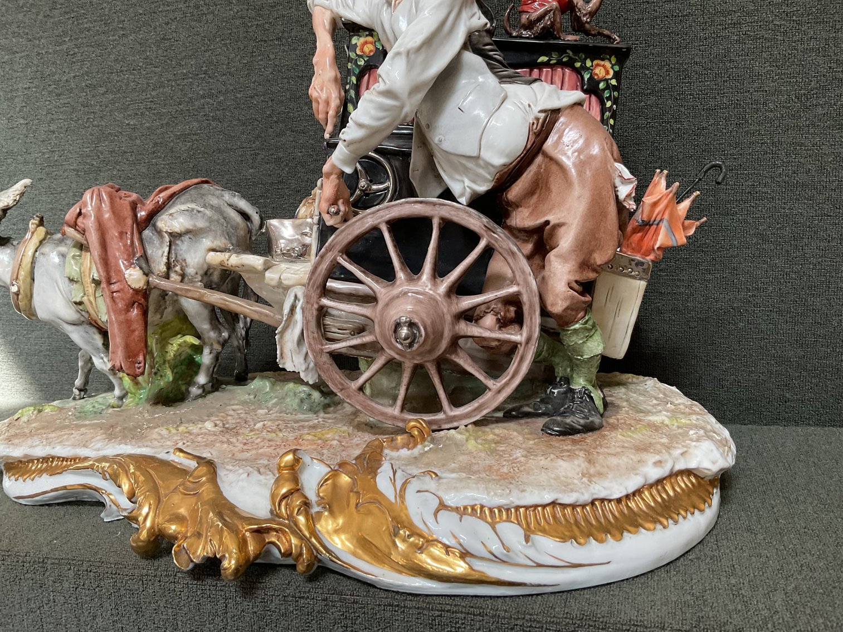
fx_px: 706
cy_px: 316
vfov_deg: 48.2
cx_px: 422
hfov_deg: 61.7
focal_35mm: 29
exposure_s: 1/50
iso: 80
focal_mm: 3
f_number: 1.8
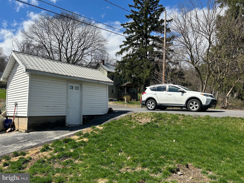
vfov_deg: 53.1
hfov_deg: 67.3
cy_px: 92
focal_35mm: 26
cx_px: 122
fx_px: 183
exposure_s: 1/4115
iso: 50
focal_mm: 5.7
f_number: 1.5
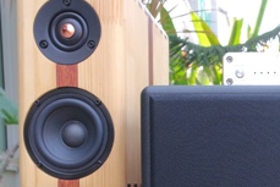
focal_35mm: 67
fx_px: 521
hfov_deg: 28.3
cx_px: 278
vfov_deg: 19.6
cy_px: 199
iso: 160
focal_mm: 9
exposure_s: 1/60
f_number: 4
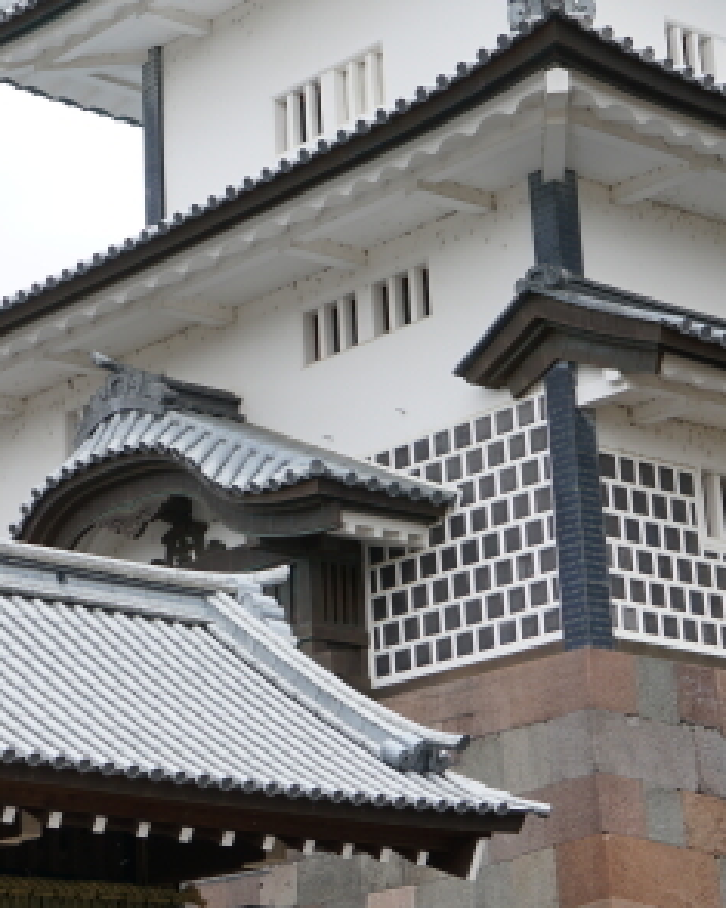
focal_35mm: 98
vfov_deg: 19.5
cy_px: 344
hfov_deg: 15.5
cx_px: 59
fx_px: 2633
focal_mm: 30
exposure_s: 1/160
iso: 100
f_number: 5.6
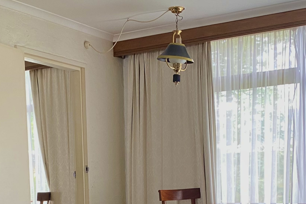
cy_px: 244
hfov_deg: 30.5
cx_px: 149
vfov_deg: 19.4
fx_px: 561
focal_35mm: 66
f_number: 1.8
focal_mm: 4.25
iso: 200
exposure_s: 1/60
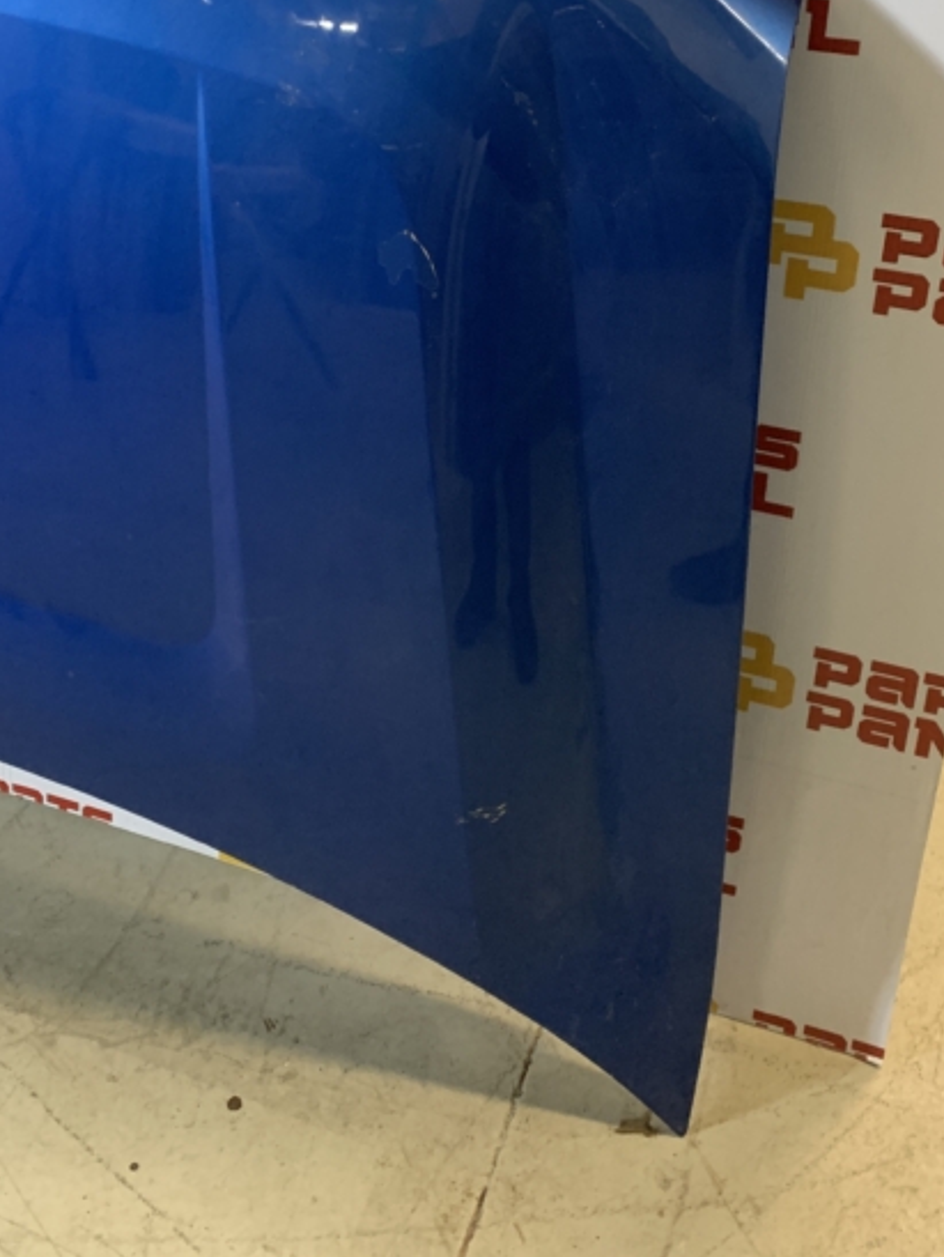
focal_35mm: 38
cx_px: 469
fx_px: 1380
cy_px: 354
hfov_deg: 37.8
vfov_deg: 47.6
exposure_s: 1/40
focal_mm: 4.25
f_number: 1.8
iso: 320
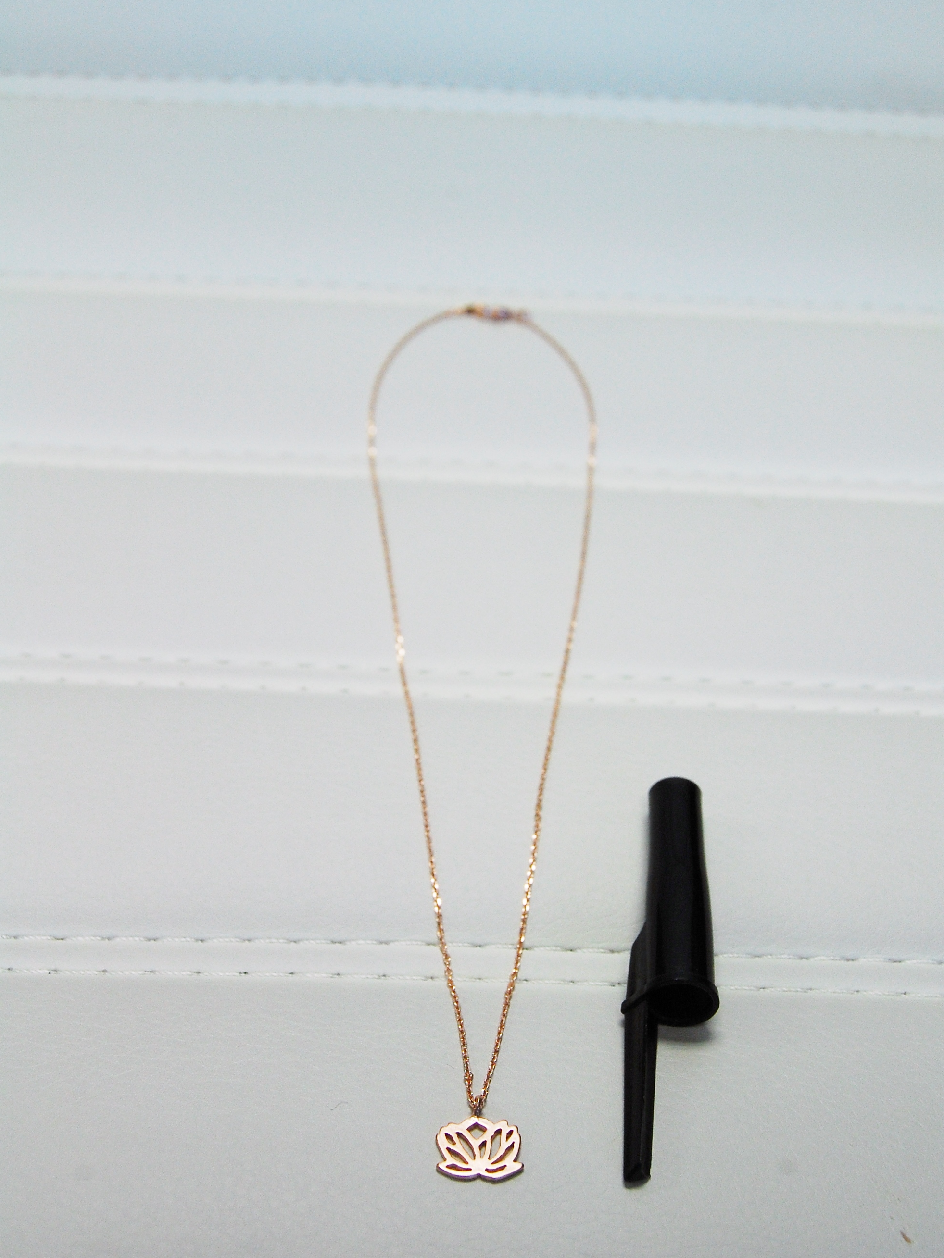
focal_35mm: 53
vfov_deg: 36.2
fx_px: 1927
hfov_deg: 27.5
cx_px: 478
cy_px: 652
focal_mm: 32
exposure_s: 1/60
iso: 800
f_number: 9
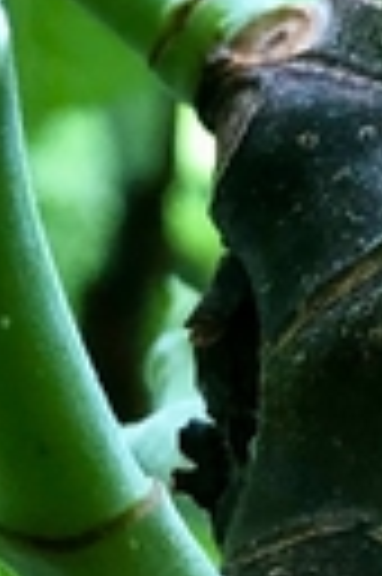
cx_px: 108
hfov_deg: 5.9
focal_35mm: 233
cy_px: 878
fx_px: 3718
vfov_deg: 8.6
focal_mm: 3.99
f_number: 1.8
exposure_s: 1/30
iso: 32
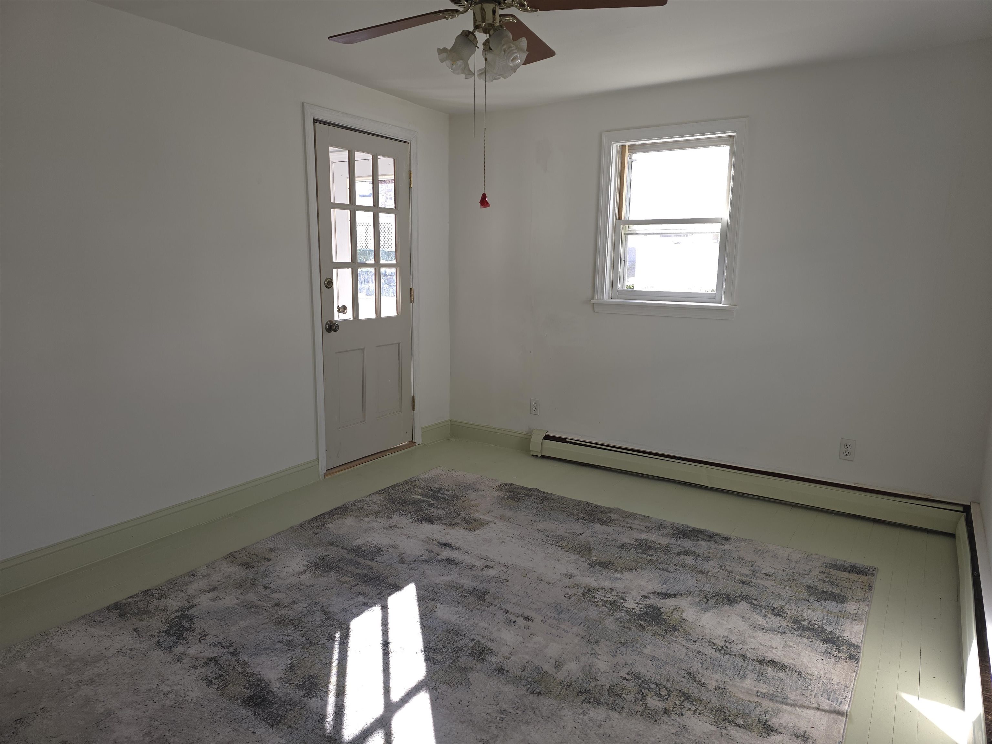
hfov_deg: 73.9
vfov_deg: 58.9
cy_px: 372
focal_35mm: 23
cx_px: 496
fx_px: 659
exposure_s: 1/60
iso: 25
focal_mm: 6.3
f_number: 1.7
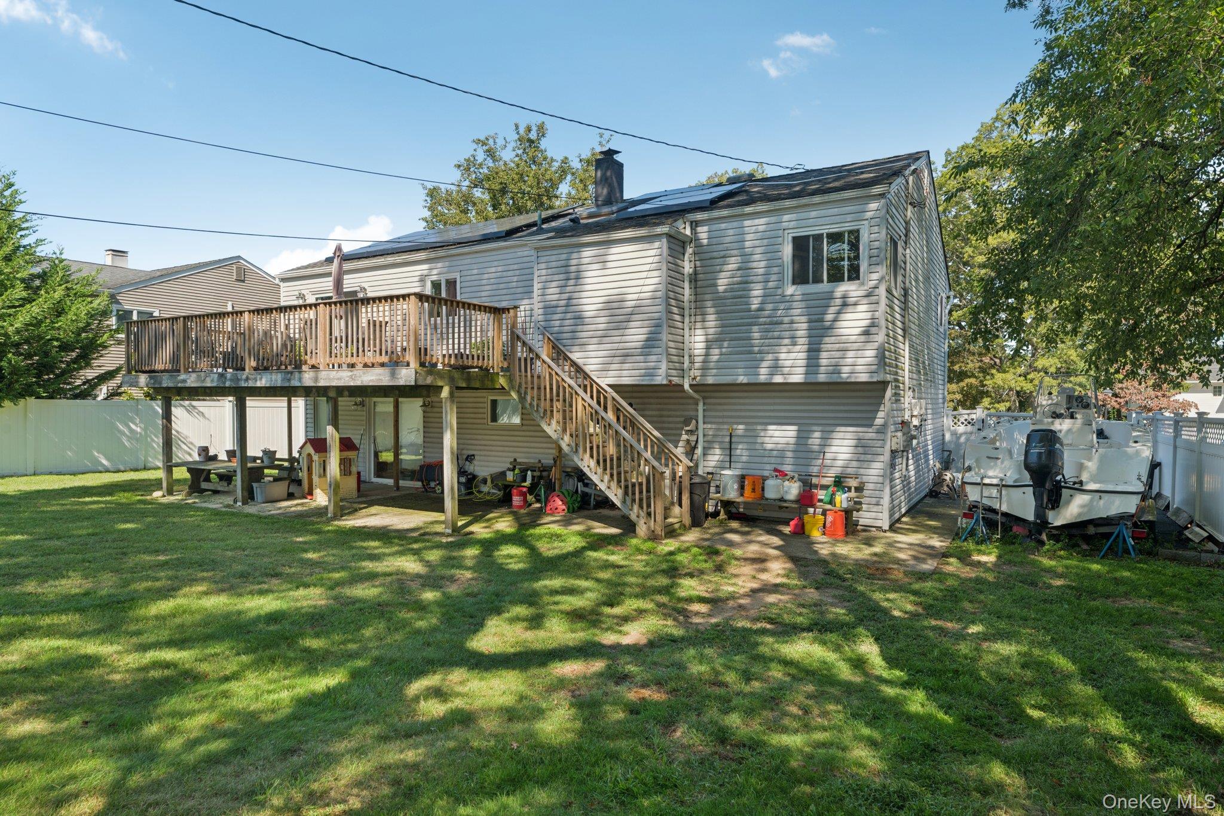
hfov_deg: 81.2
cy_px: 408
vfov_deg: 59.5
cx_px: 612
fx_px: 714
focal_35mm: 21
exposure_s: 1/80
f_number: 9
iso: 160
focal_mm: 21
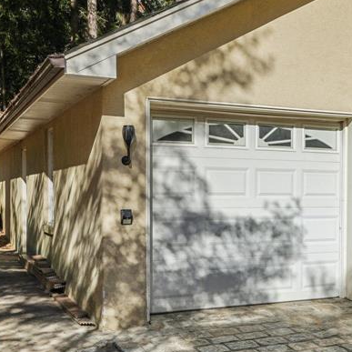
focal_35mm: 54
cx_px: 282
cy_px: 179
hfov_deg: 30.8
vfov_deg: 31.6
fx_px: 621
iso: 100
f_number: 8
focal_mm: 24
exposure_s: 1/320
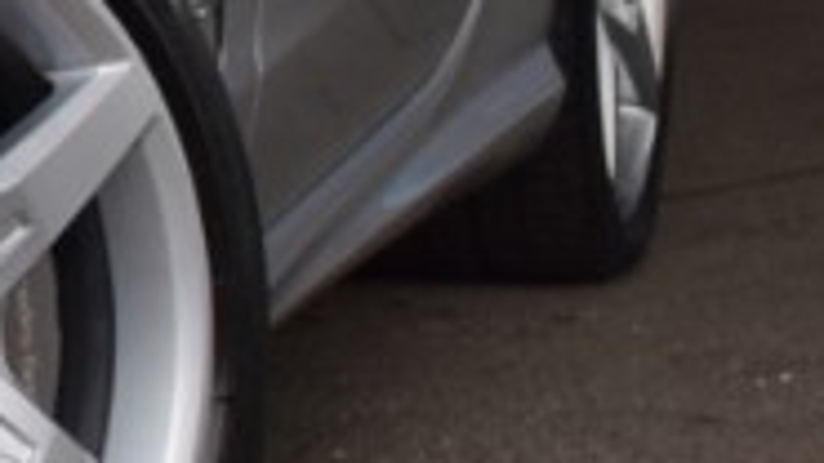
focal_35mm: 347
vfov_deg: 3.5
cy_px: -203
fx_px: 7581
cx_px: -1256
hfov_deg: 5.9
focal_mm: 40
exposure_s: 1/100
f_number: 5
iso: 400
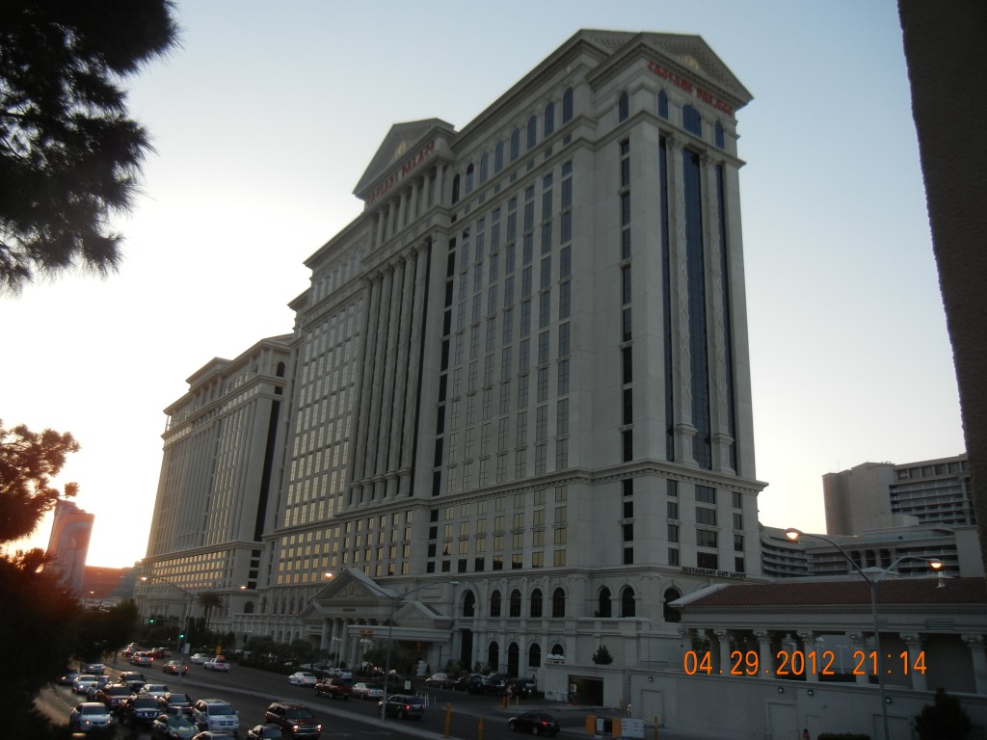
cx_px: 494
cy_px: 370
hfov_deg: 60.0
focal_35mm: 30
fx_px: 855
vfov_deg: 46.8
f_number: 3.5
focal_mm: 5.4
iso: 160
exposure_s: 1/168
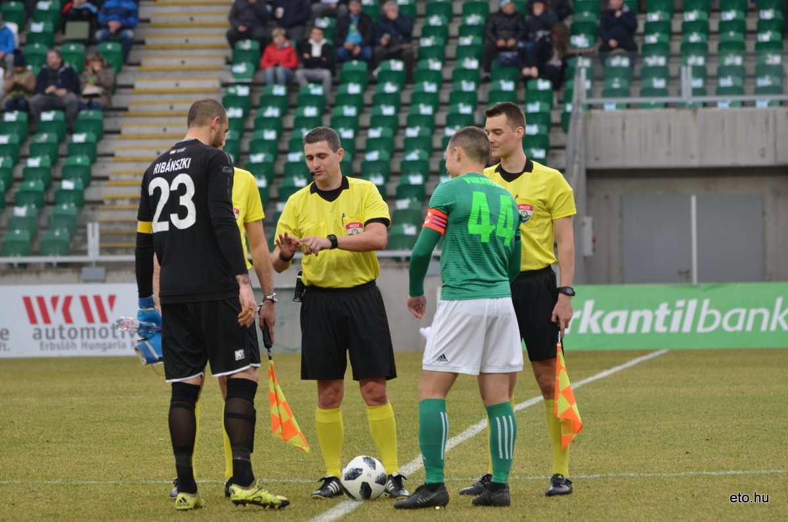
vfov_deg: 4.9
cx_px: 394
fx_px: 6062
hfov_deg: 7.4
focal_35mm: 278
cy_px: 261
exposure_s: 1/160
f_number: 5
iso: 400
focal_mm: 185
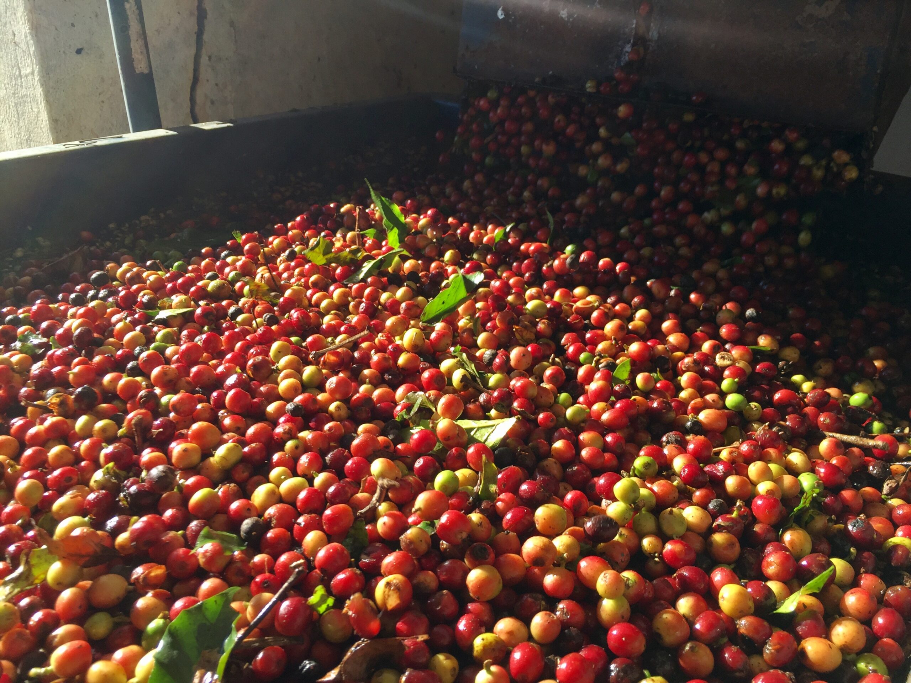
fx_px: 763
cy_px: 342
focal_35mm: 29
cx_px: 456
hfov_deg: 61.7
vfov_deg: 48.2
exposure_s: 1/482
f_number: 2.2
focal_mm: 4.15
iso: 32
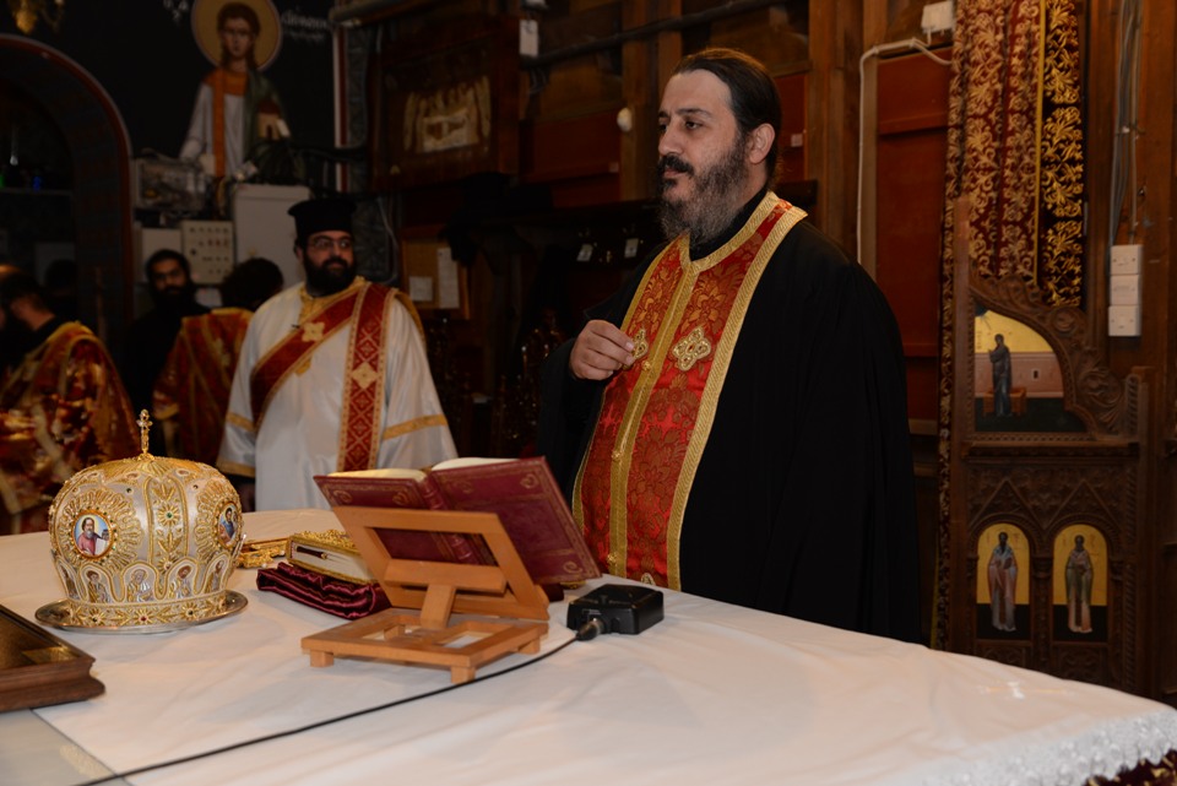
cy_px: 393
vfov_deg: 30.5
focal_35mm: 44
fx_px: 1439
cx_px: 588
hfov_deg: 44.5
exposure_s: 1/100
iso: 640
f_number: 5
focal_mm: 44
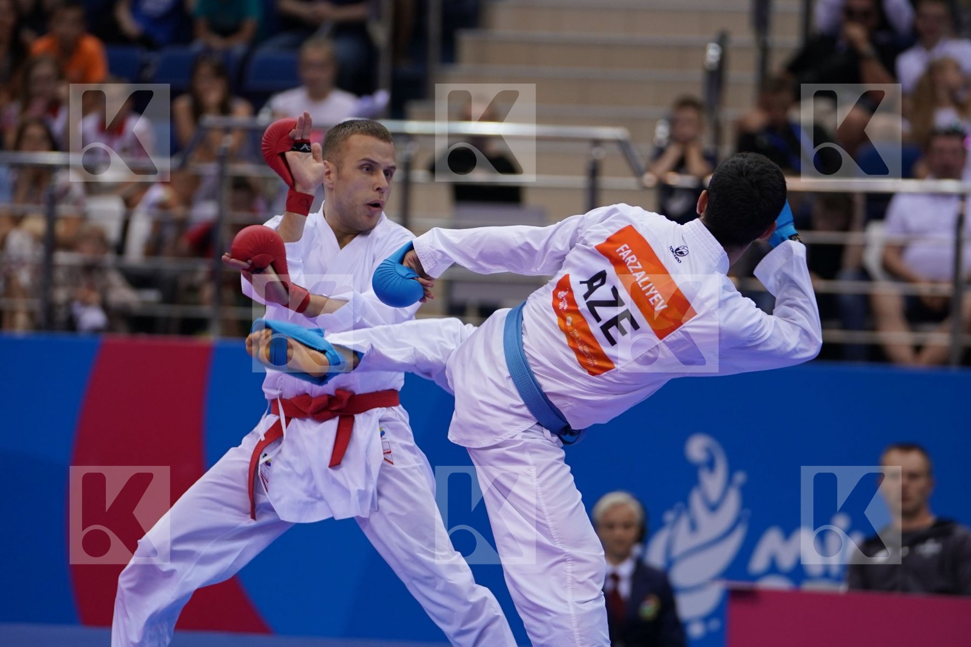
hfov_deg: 8.0
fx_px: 6985
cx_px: 486
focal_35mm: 259
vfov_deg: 5.3
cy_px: 324
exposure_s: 1/1000
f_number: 2.8
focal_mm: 173
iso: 800
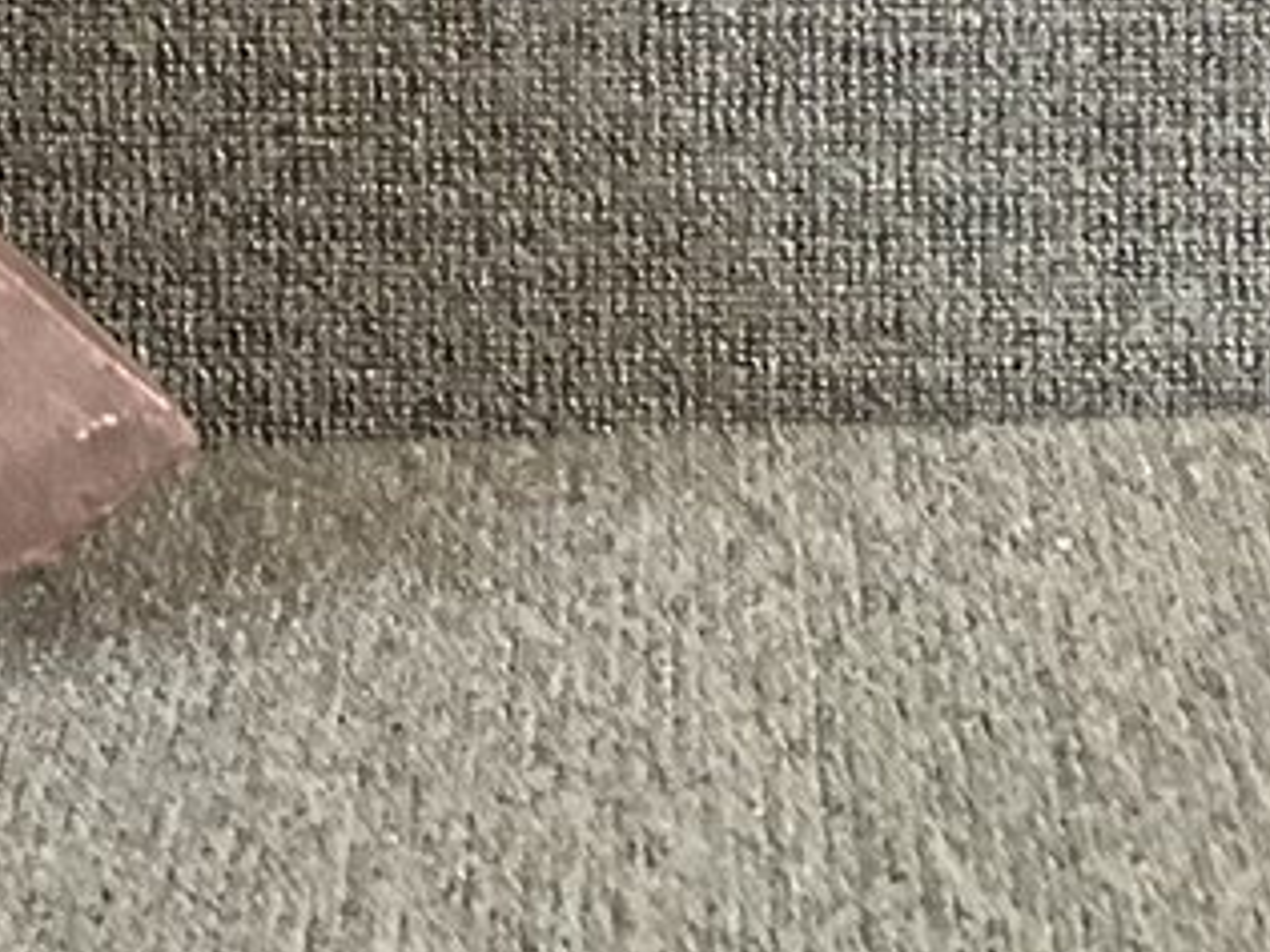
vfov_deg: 10.1
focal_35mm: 139
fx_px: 5100
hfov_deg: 14.2
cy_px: -753
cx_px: 384
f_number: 1.8
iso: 200
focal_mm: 3
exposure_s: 1/60
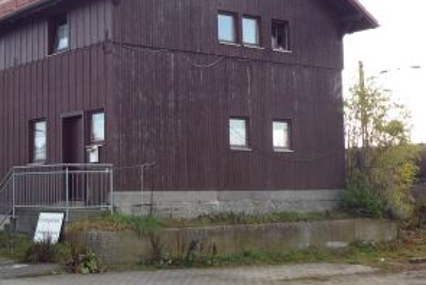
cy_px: 109
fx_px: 781
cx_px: 88
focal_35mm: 66
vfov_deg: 20.6
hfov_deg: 29.8
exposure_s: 1/160
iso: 100
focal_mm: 5.2
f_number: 4
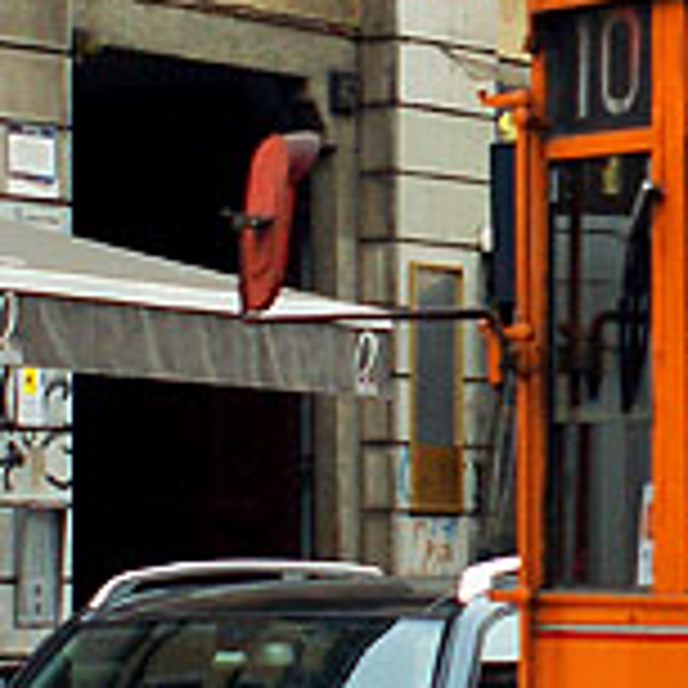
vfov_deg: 6.8
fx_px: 5756
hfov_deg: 6.8
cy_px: 211
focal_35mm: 256
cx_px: 1007
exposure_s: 1/320
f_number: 4
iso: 400
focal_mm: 30
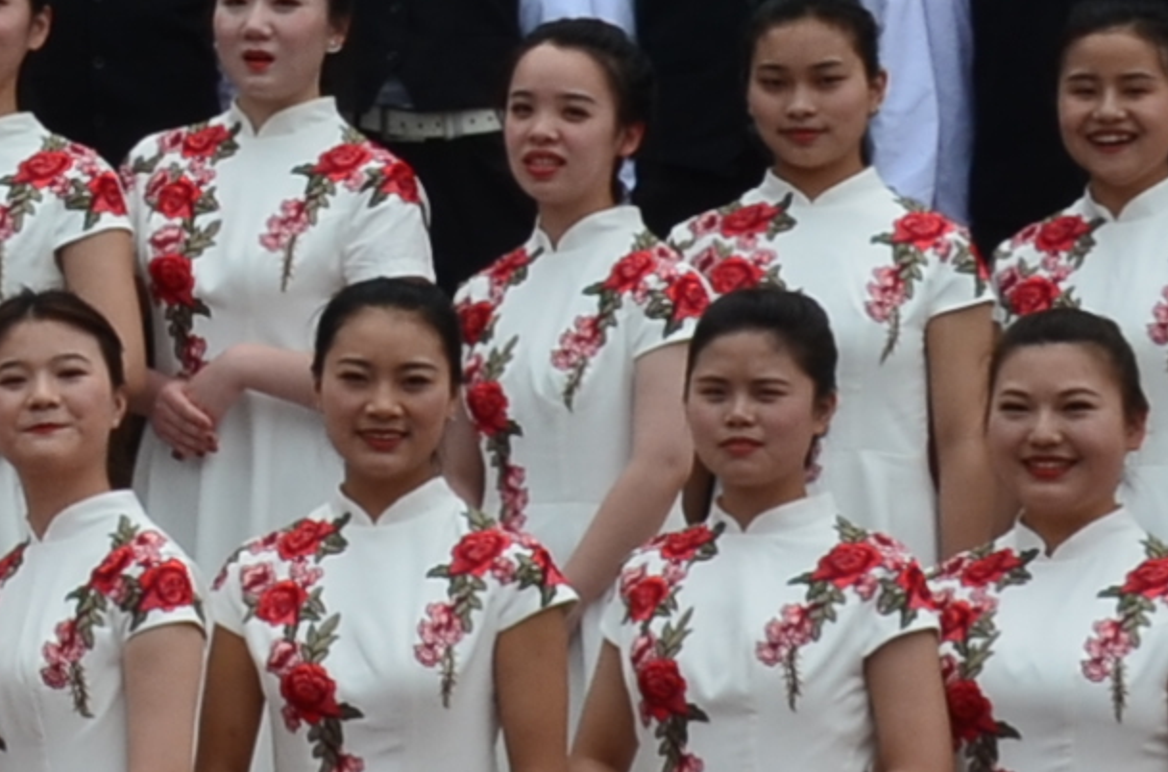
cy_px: -198
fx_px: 7087
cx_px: -1078
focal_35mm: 219
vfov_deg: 6.2
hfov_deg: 8.9
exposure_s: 1/250
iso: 200
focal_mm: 24
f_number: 10
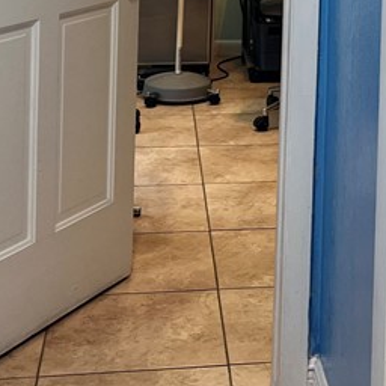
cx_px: 359
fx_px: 1161
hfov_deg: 18.5
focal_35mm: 92
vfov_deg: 17.7
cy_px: -107
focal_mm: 5.1
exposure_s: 1/120
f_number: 1.6
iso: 100
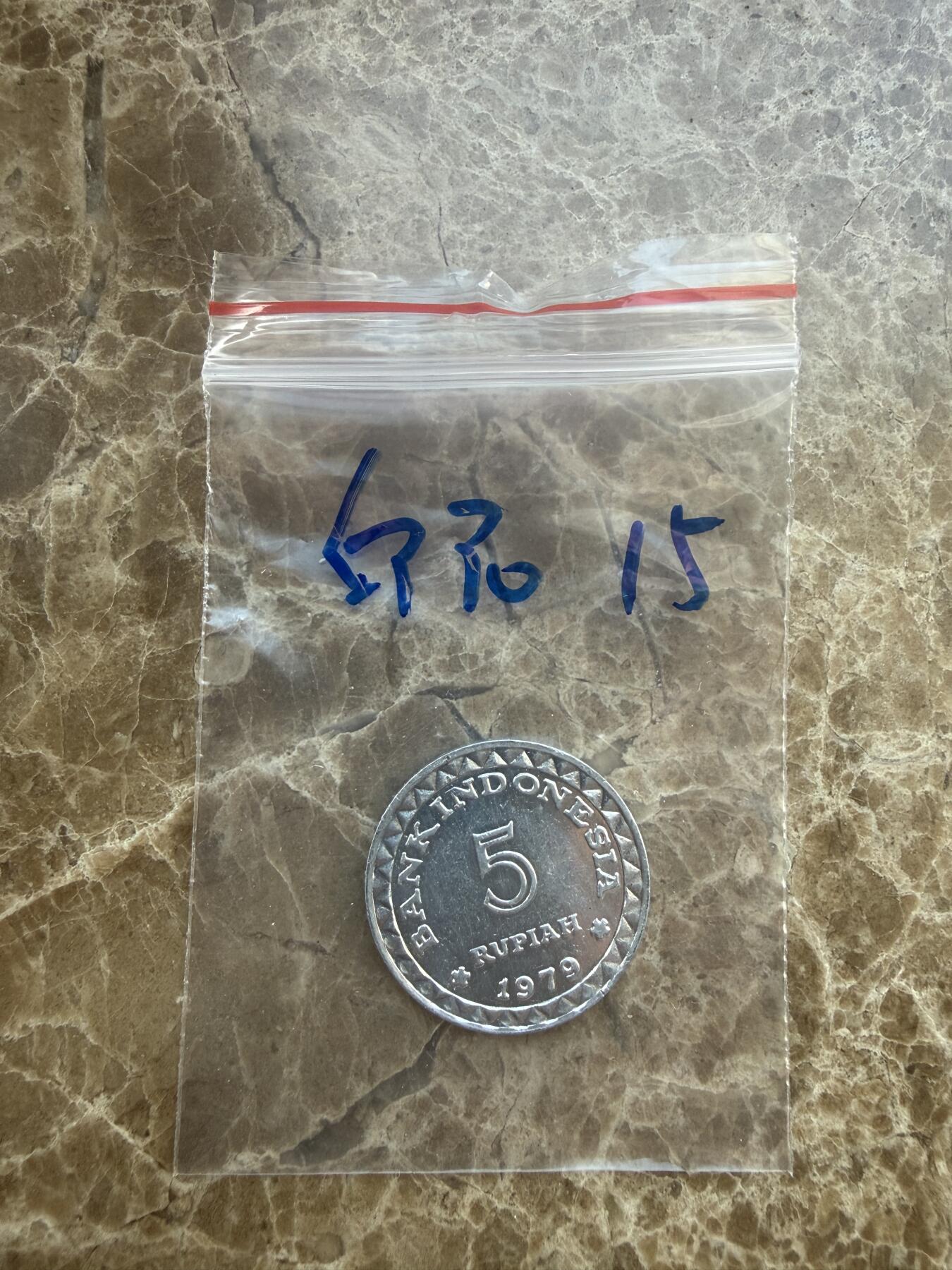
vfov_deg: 71.6
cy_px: 635
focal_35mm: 24
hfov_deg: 56.8
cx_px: 476
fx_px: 880
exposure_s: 1/99
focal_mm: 2.22
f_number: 2.2
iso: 100
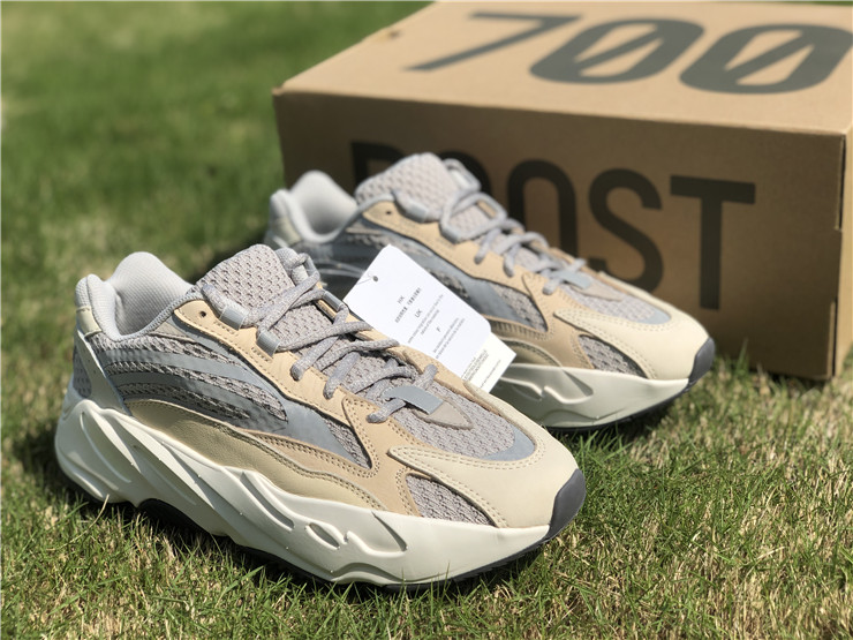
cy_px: 320
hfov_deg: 36.8
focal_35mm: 52
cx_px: 426
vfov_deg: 28.0
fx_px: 1281
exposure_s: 1/1715
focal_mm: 6
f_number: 2.4
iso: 16
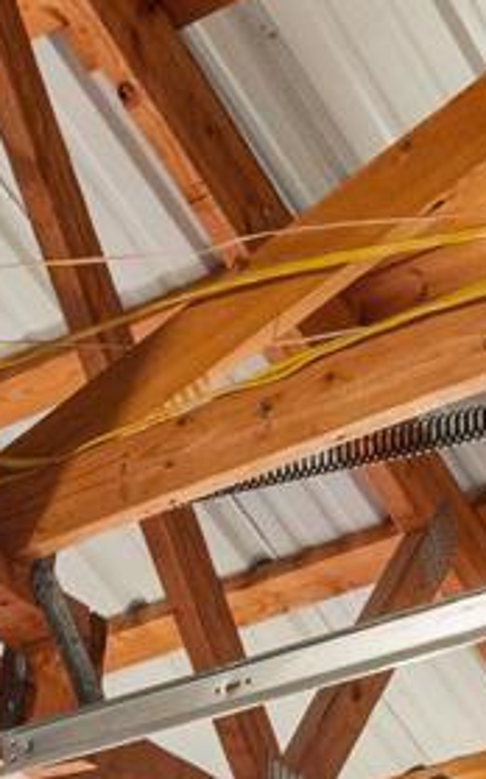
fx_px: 2908
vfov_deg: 11.9
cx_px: -788
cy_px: 1948
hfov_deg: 8.5
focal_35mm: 137
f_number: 9
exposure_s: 1.3
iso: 400
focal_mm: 10
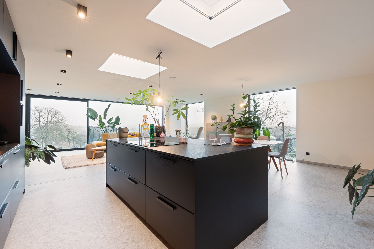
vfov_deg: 73.7
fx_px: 166
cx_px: 187
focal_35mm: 16
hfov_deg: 96.7
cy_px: 124
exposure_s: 1/2
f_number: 11
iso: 250
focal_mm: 16
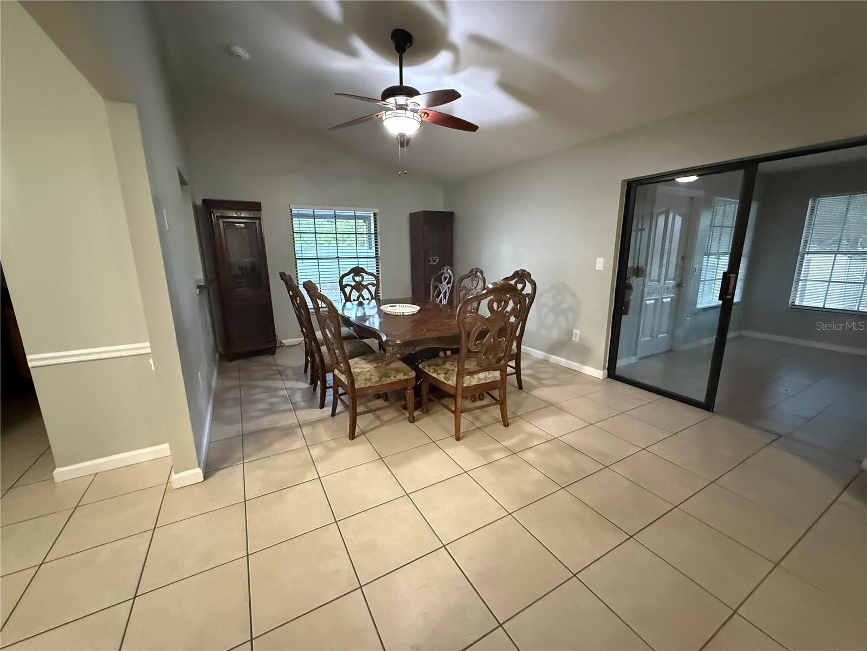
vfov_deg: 85.7
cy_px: 326
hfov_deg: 102.1
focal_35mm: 14
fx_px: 351
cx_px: 434
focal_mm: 2.22
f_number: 2.2
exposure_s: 1/40
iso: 1250
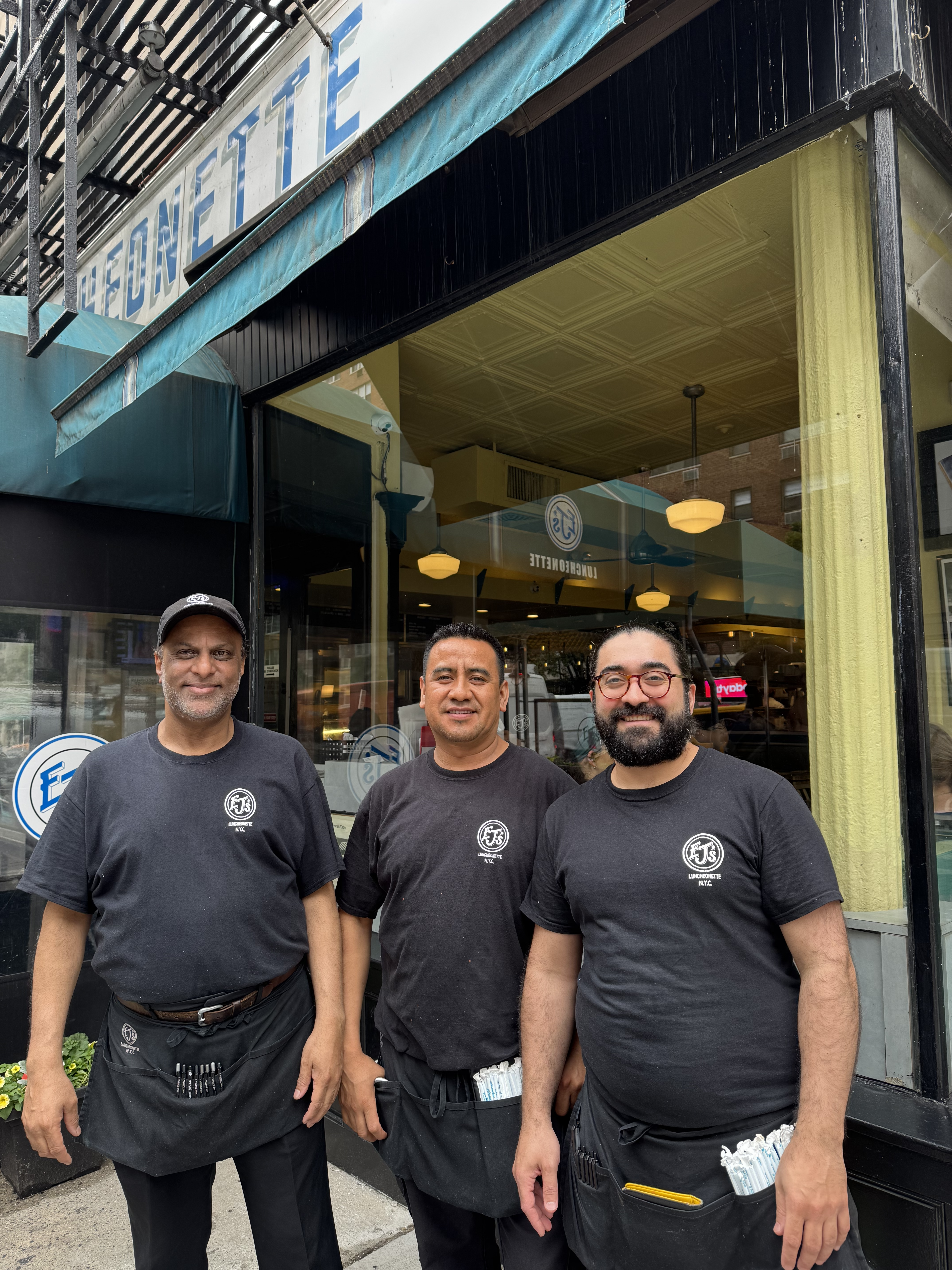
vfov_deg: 71.6
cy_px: 635
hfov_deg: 56.8
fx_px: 880
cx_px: 476
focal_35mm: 24
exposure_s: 1/215
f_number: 1.78
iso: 64
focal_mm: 6.76
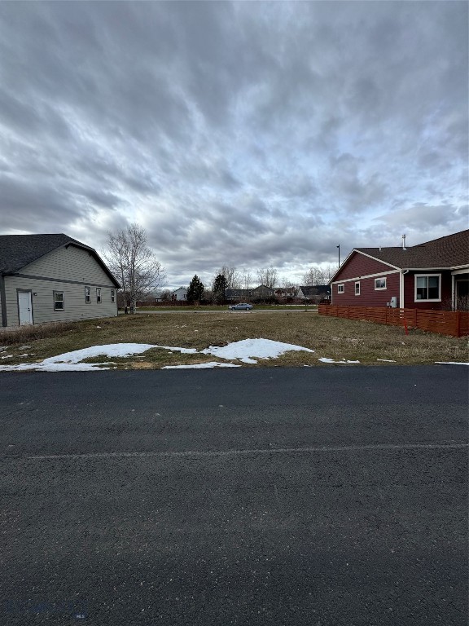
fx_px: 253
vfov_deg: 102.1
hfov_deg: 85.7
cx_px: 234
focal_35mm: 14
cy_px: 313
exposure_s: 1/1160
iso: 50
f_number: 2.2
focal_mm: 2.22
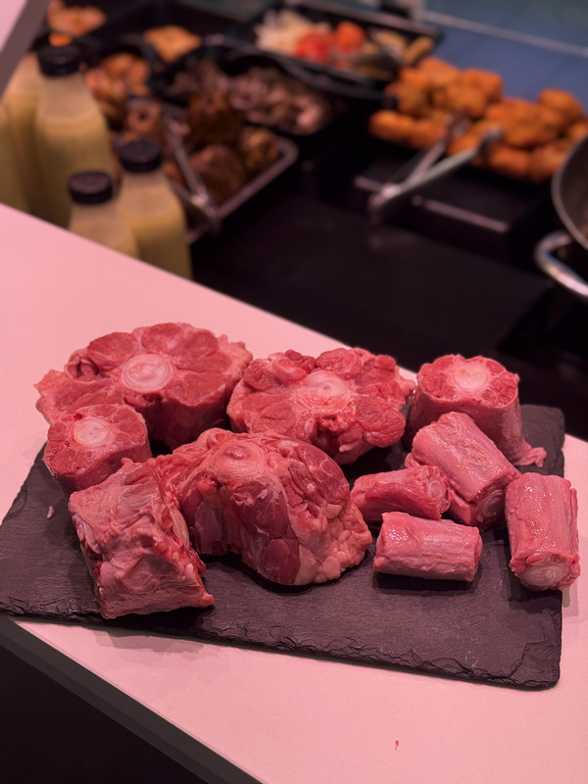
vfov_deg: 39.7
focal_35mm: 48
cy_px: 392
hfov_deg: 30.3
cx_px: 294
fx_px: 1087
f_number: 1.78
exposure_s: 1/240
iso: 80
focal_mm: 6.76
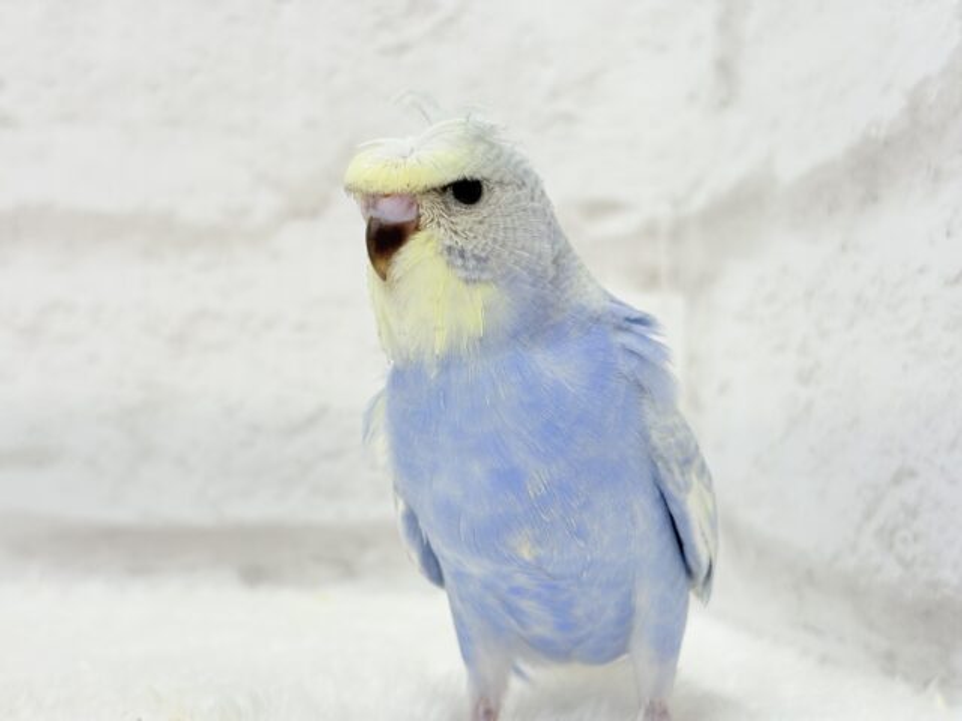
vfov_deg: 28.0
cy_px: 360
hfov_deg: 36.8
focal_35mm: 52
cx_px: 481
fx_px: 1445
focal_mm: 5.96
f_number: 1.6
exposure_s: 1/50
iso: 40
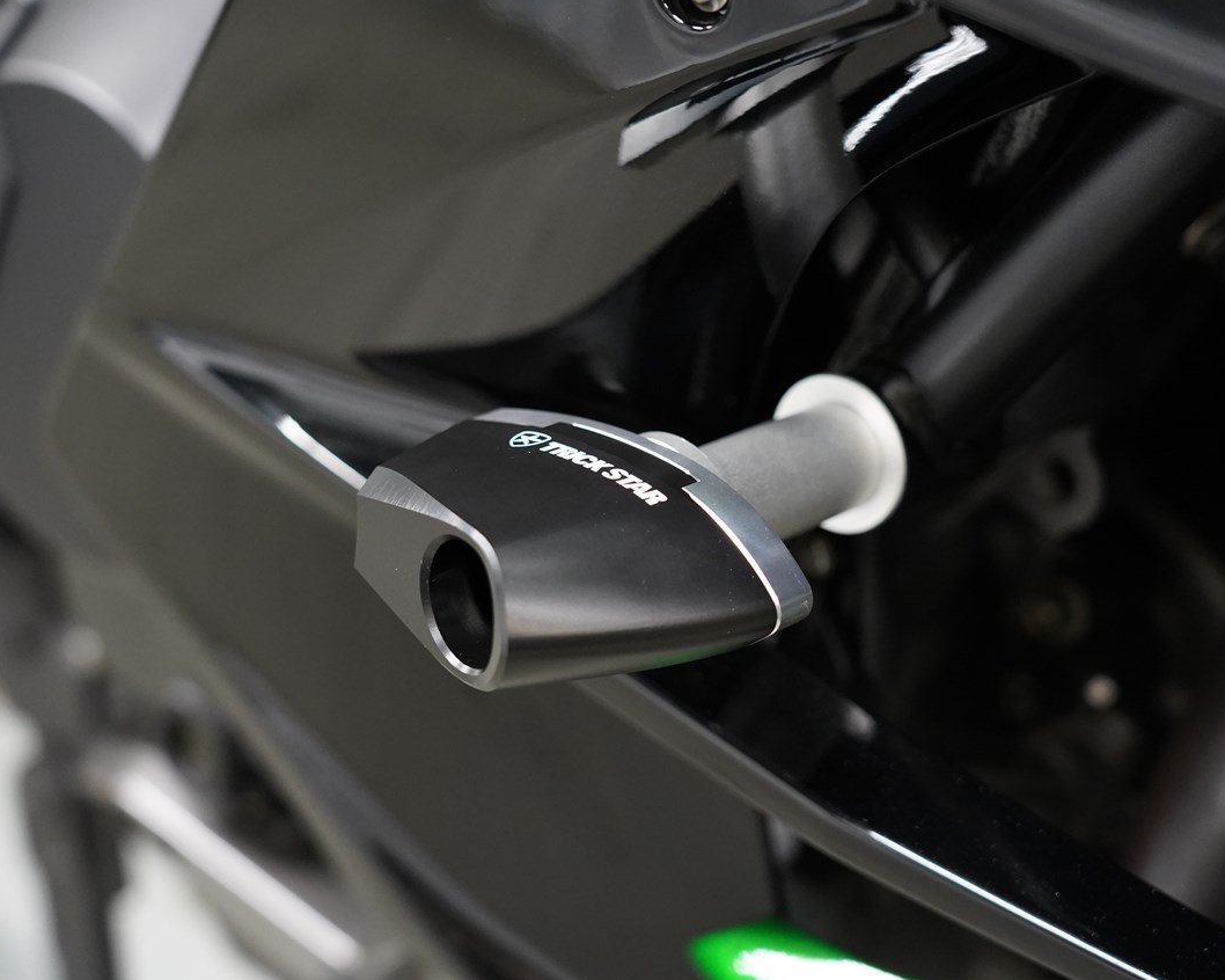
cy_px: 487
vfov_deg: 22.8
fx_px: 2429
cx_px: 625
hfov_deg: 28.3
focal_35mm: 67
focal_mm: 59
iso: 5000
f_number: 4.5
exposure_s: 1/30
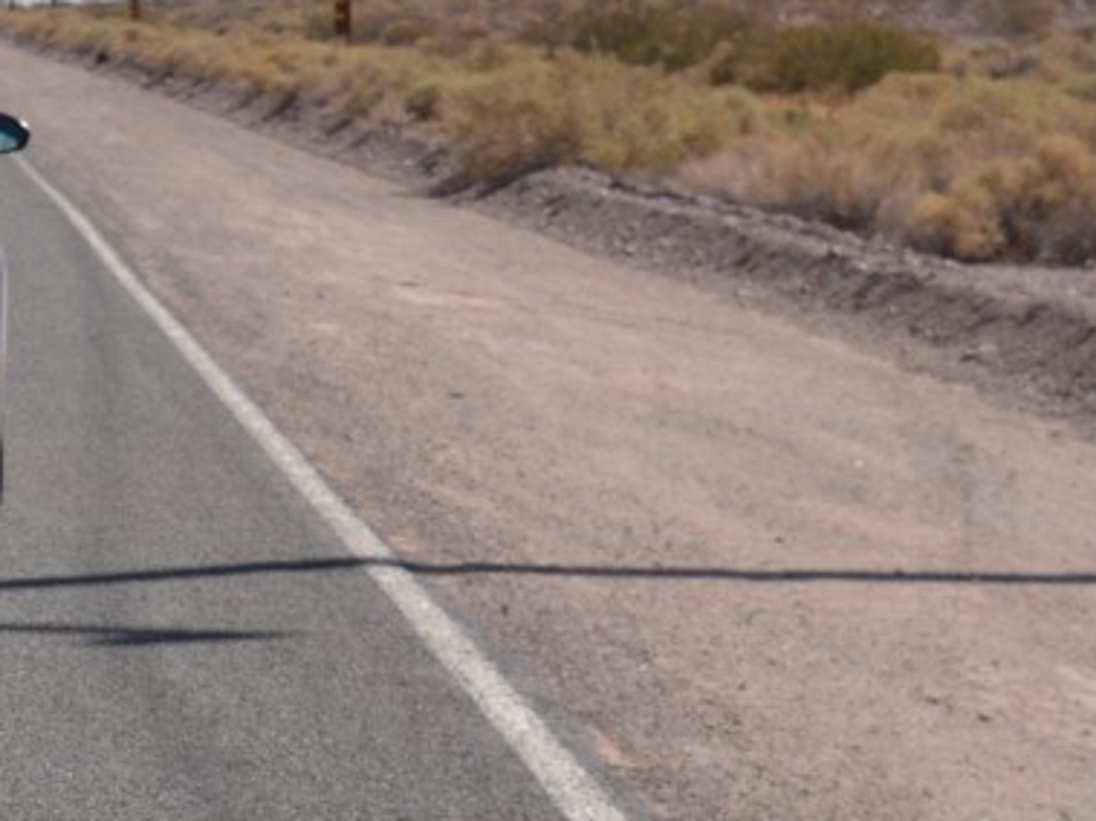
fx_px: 5856
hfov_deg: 10.4
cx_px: -353
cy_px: 746
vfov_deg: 8.0
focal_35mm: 185
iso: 320
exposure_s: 1/4000
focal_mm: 30
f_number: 4.2
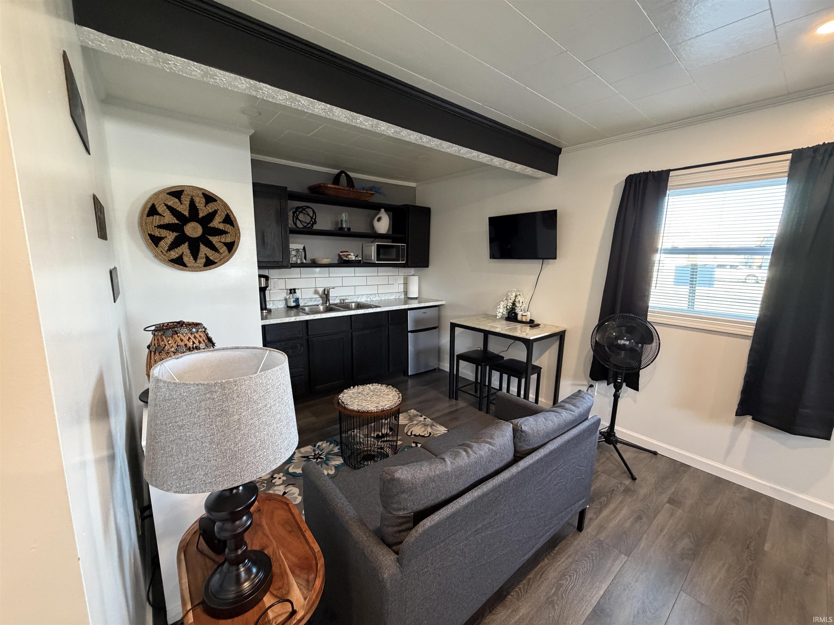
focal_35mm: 14
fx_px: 337
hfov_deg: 102.1
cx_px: 417
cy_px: 312
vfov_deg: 85.7
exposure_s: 1/60
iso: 400
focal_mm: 2.22
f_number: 2.2
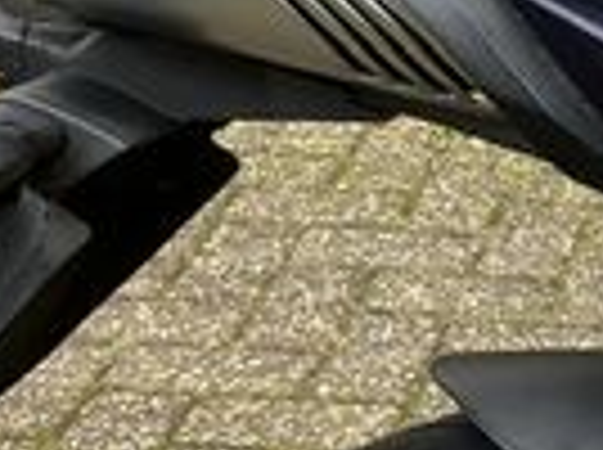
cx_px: 914
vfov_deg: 10.9
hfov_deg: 13.8
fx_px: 2330
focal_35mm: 134
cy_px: 500
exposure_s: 1/105
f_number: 1.8
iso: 80
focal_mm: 3.99
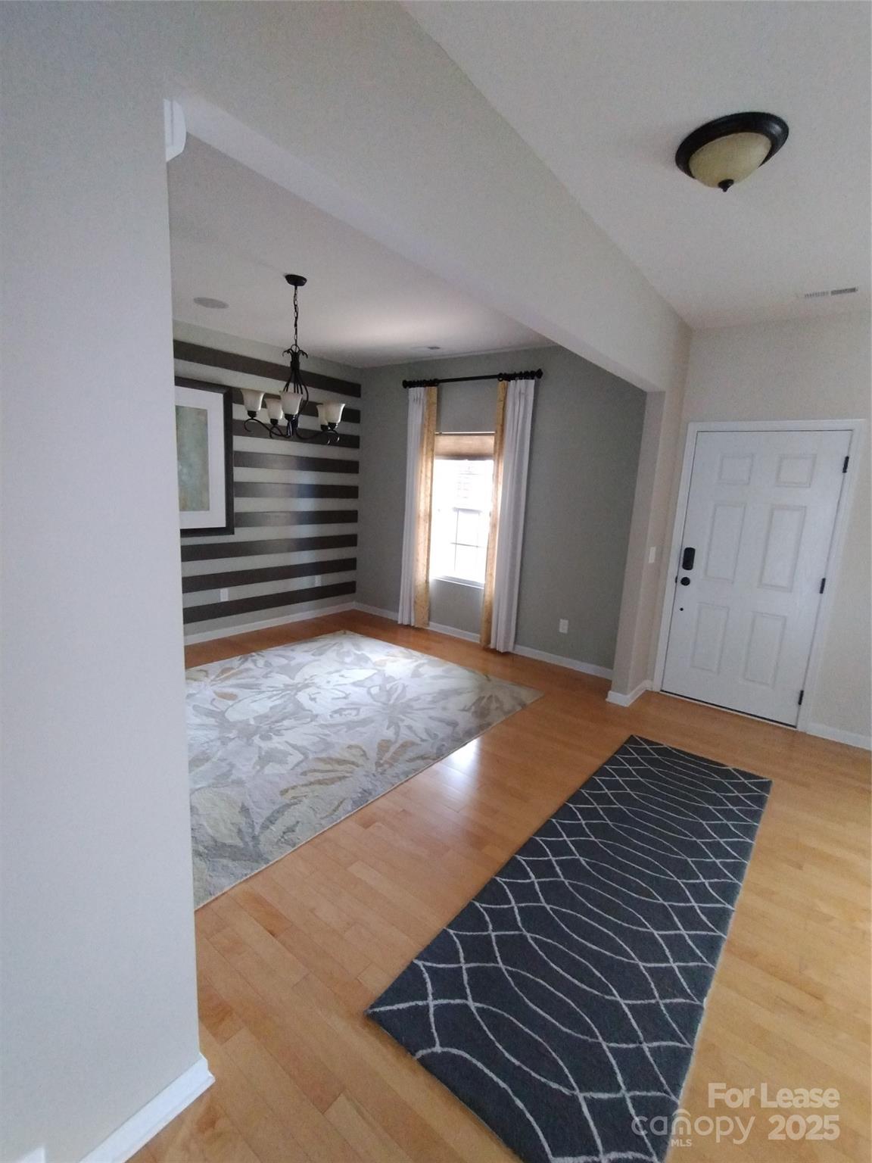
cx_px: 436
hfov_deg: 78.1
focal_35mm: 16
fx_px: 537
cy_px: 582
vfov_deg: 94.5
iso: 600
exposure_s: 1/30
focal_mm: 1.66
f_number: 2.2
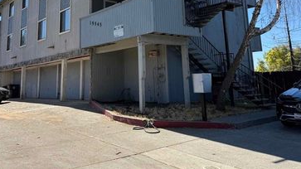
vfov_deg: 31.3
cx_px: 137
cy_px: 18
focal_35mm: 36
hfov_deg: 55.2
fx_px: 287
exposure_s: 1/2907
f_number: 1.78
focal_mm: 6.76
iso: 80
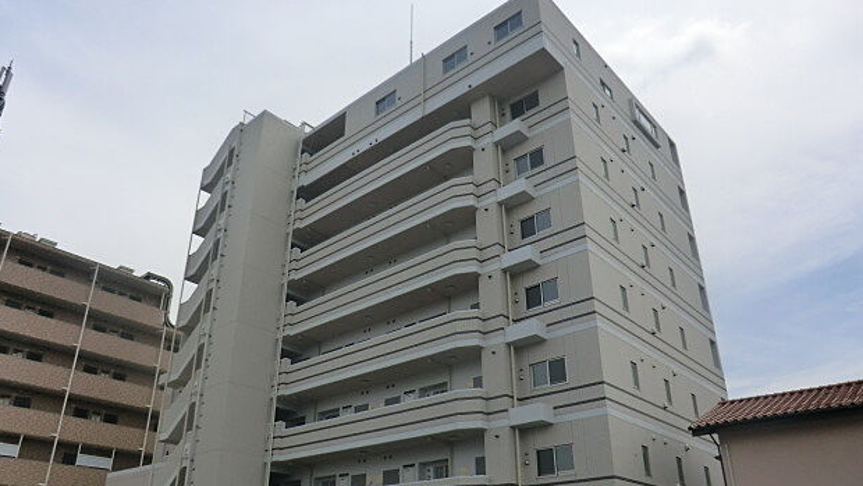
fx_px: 618
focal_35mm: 27
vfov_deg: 42.8
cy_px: 274
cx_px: 419
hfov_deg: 69.8
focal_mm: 4.3
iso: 80
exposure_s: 1/400
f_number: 7.5
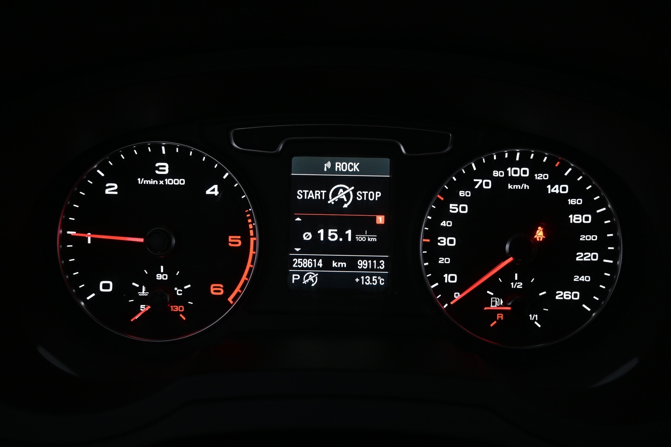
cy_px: 224
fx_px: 545
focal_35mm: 29
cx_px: 336
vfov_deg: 44.6
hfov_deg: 63.2
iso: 800
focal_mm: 19.5
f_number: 3.8
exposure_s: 1/30
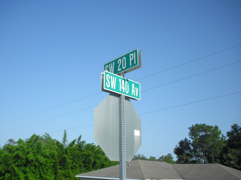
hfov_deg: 49.0
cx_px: 120
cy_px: 90
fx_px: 265
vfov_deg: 37.7
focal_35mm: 38
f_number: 8
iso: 100
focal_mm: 6.2
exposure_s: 1/250
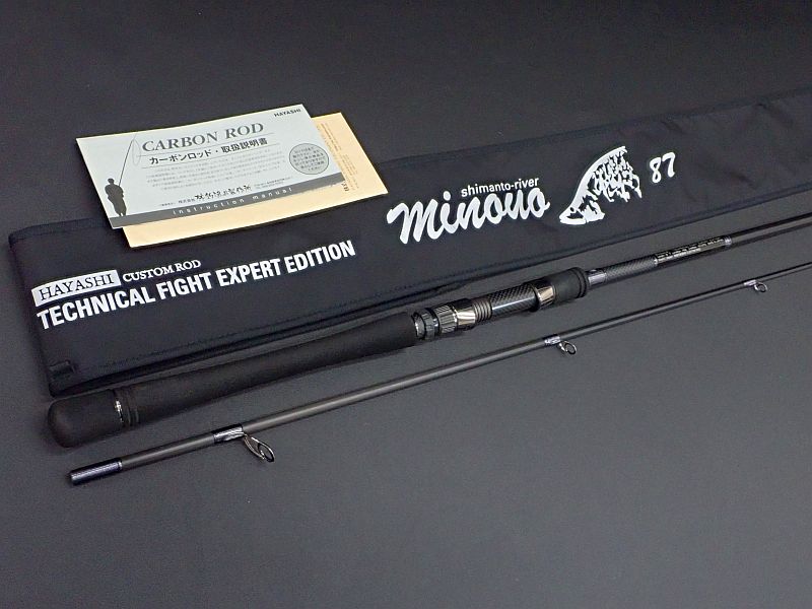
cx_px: 406
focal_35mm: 32
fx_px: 751
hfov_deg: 56.8
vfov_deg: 44.2
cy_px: 304
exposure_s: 1/30
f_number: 3.2
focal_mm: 5.87
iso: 800
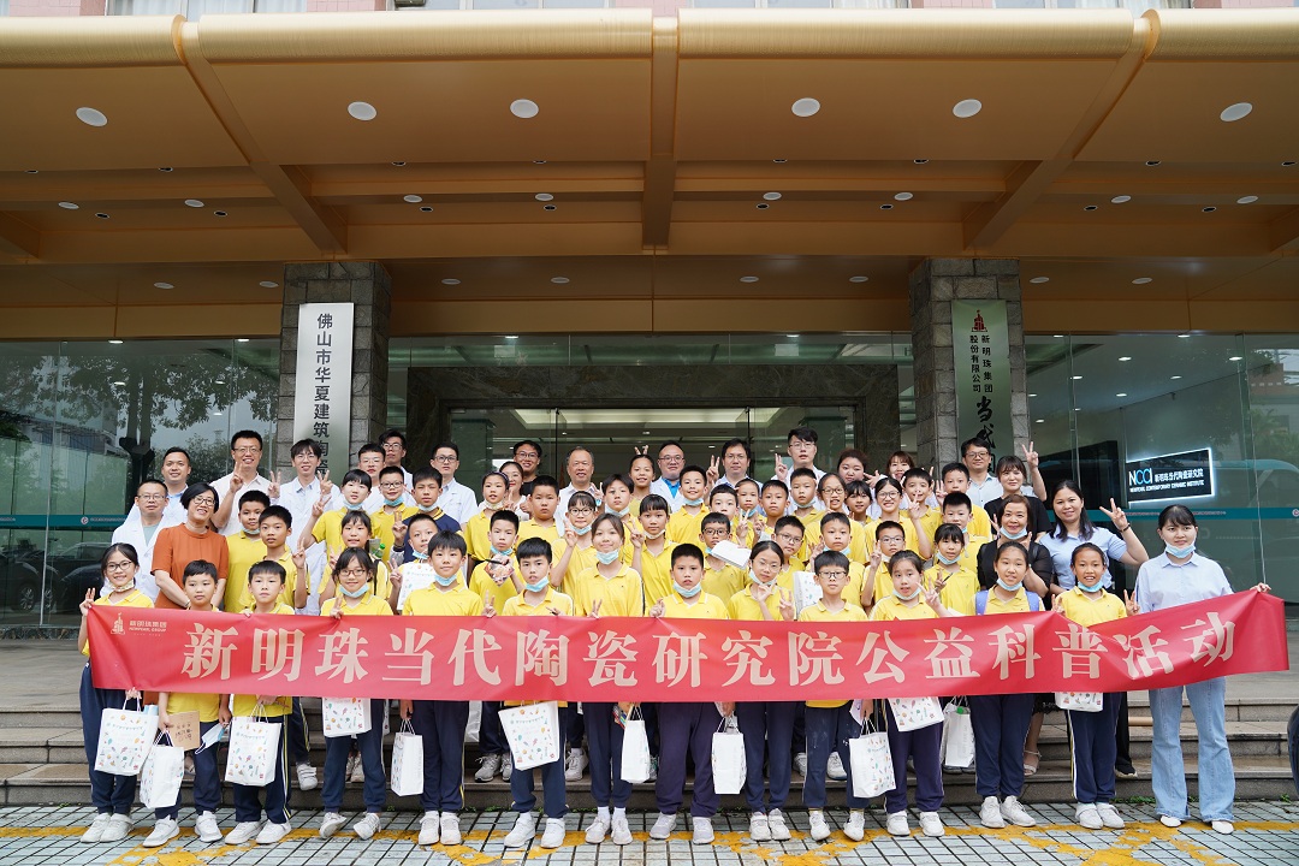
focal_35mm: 25
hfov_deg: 71.5
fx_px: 902
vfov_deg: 51.3
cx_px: 650
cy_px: 433
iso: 125
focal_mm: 25
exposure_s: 1/60
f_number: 4
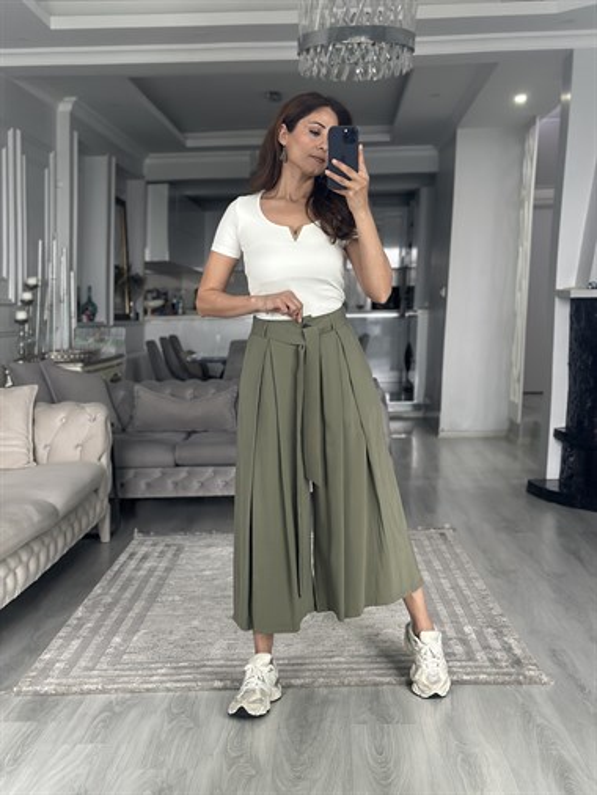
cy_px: 398
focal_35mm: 48
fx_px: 1103
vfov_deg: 39.6
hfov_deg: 30.3
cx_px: 298
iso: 400
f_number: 1.78
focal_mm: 6.86
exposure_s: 1/58
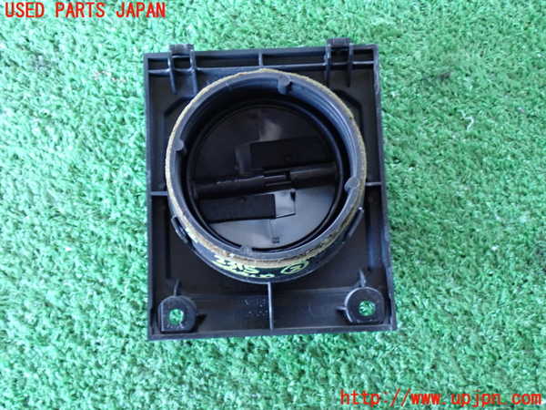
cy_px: 205
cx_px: 273
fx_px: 694
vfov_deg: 32.9
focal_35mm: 44
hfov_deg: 42.9
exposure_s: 1/13
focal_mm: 7.84
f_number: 2.9
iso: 800
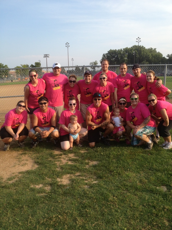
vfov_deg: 52.6
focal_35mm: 35
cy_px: 115
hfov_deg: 40.7
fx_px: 232
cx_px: 86
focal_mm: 4.28
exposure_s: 1/563
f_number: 2.4
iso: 50
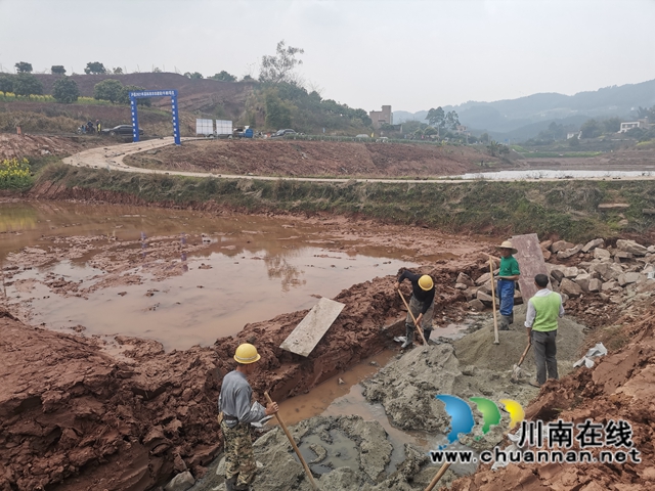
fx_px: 492
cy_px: 246
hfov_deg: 67.3
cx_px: 328
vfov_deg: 53.1
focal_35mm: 26
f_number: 1.8
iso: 50
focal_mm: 4.75
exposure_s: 1/719
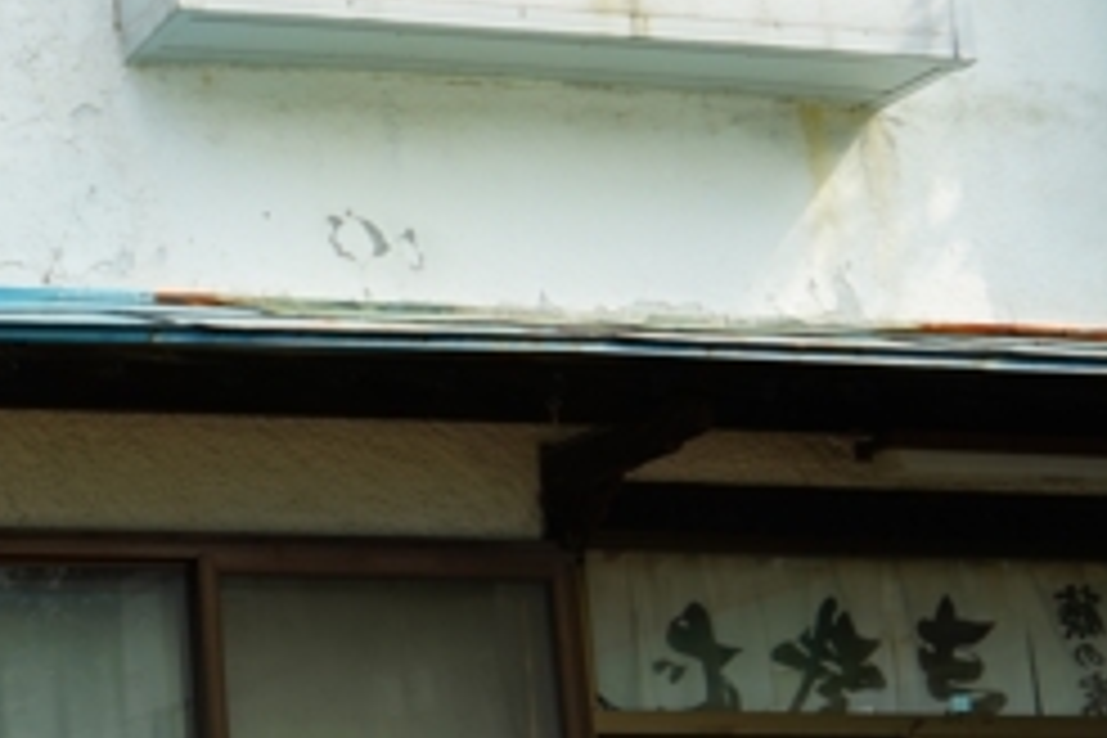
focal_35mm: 78
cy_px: 500
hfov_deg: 22.6
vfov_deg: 17.4
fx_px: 2398
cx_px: -410
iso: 100
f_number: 9
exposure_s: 1/100
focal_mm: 24
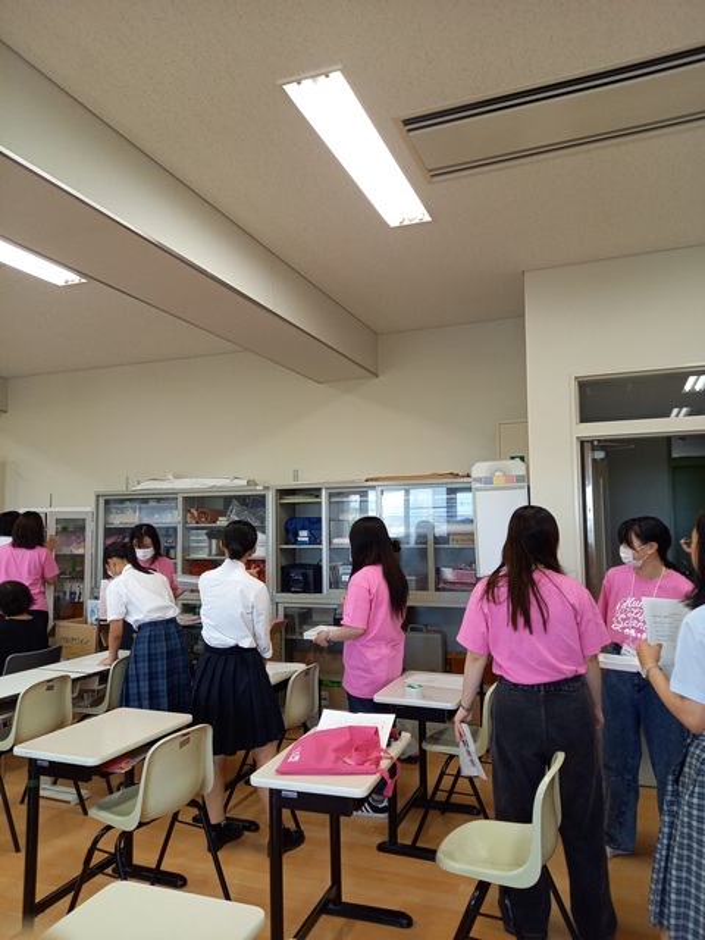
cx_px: 352
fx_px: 679
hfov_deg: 54.9
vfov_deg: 69.4
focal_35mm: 25
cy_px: 470
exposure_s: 1/50
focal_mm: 4.65
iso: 125
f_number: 1.8
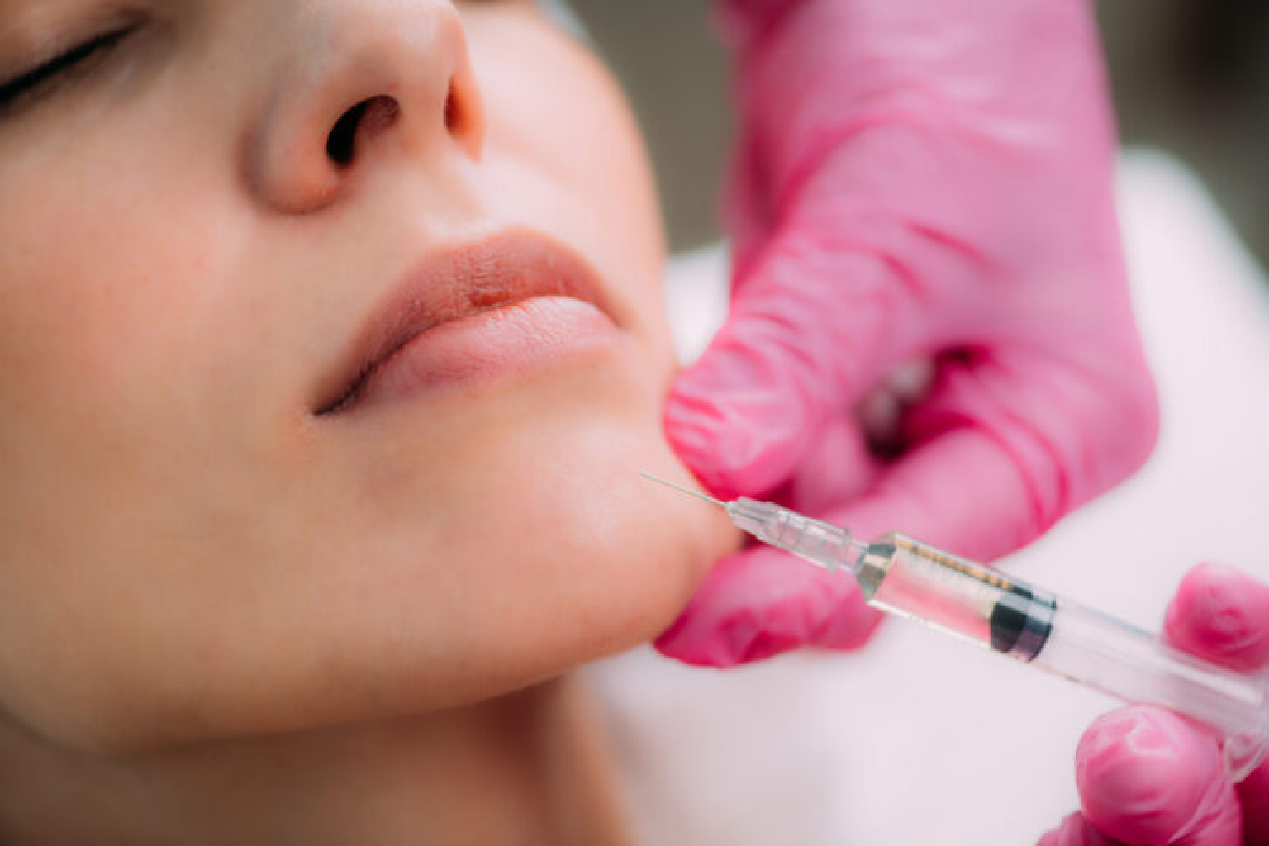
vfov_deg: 13.0
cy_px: 423
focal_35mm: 105
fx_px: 3701
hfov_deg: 19.5
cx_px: 634
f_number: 4
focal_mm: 105
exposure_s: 1/200
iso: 64
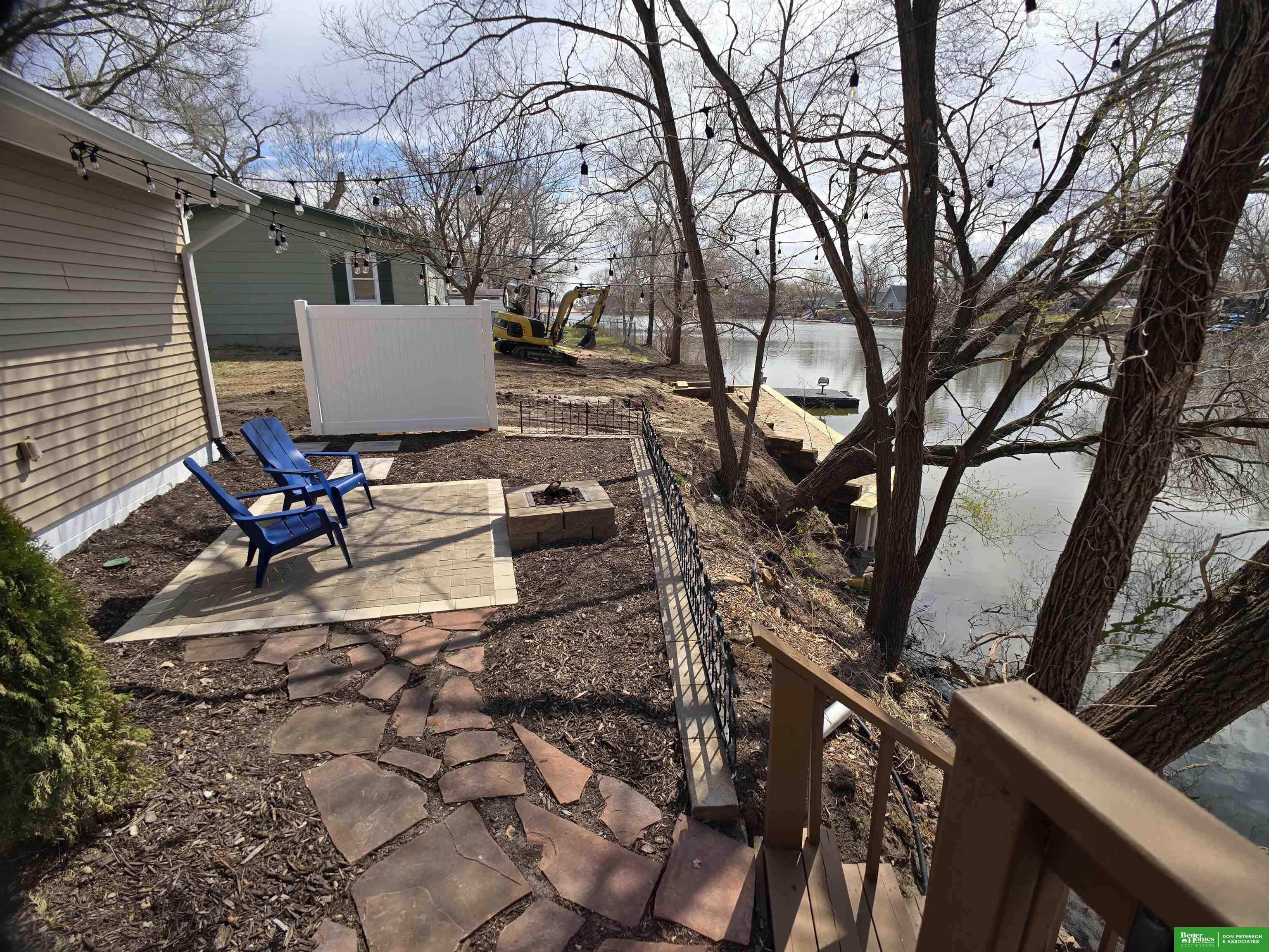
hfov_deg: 73.9
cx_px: 634
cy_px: 476
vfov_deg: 58.9
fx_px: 843
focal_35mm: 23
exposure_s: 1/694
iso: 12
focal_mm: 6.3
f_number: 1.7
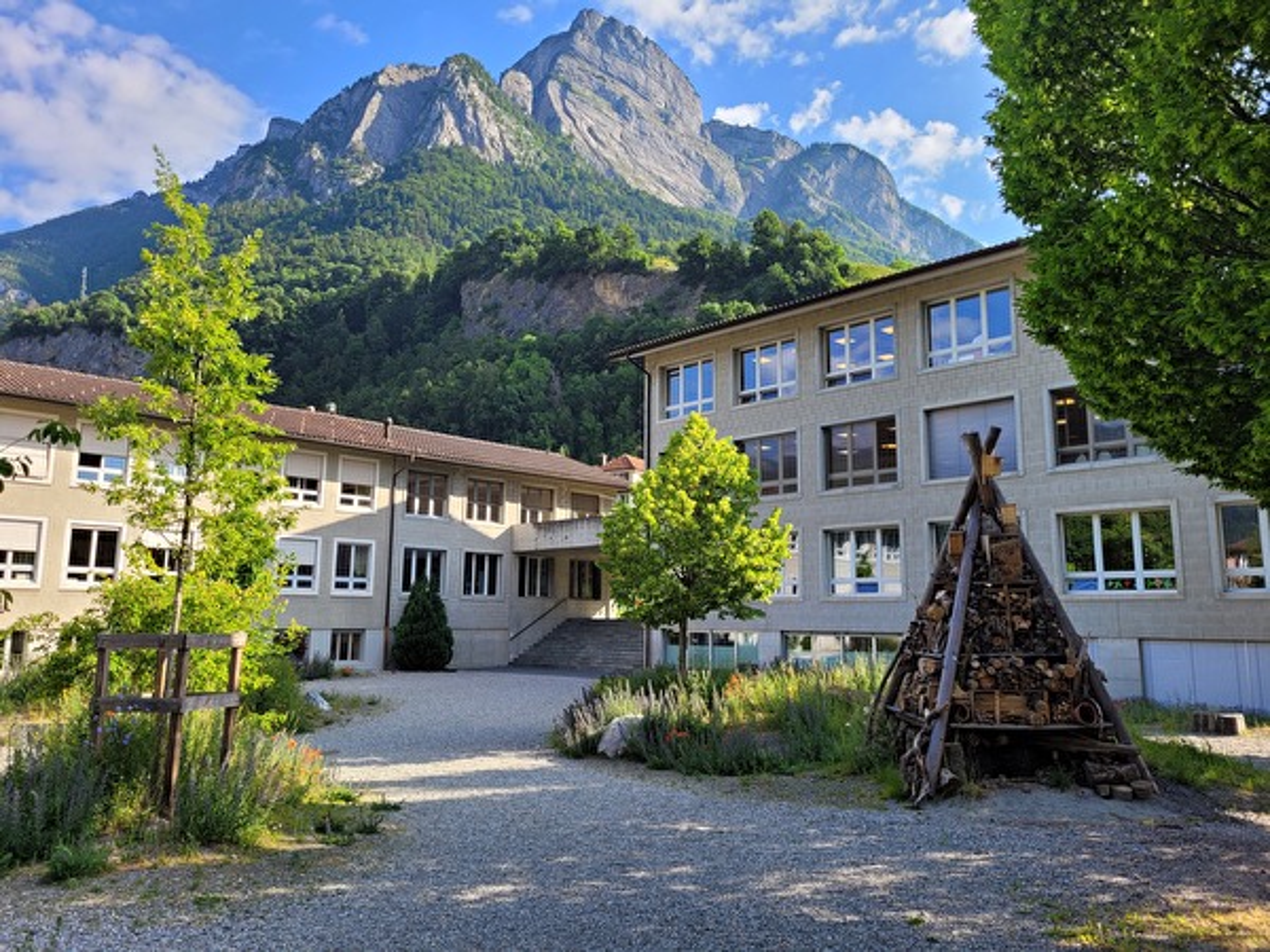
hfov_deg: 67.3
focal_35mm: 26
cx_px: 635
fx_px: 954
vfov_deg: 53.1
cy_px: 476
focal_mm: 5.4
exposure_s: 1/929
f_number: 1.8
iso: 40
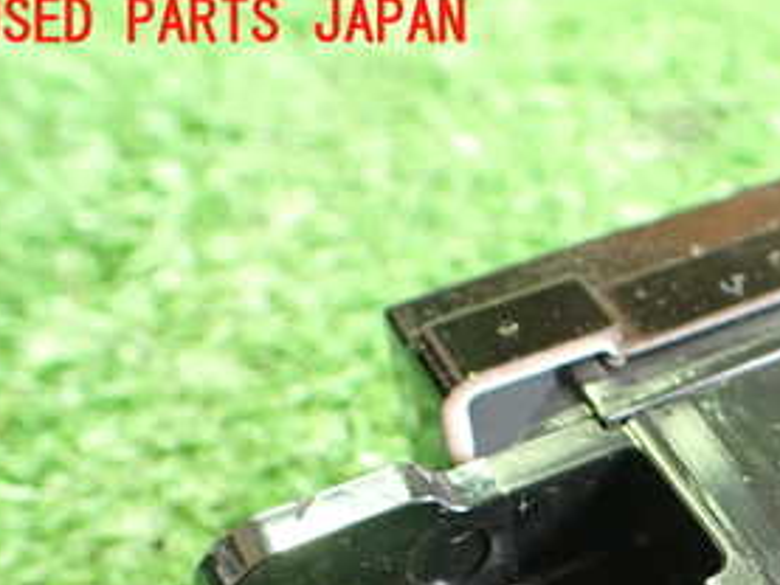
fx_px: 1465
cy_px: 622
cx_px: 800
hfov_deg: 27.9
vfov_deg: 21.6
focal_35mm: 65
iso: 800
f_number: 2.3
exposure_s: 1/30
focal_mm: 5.4
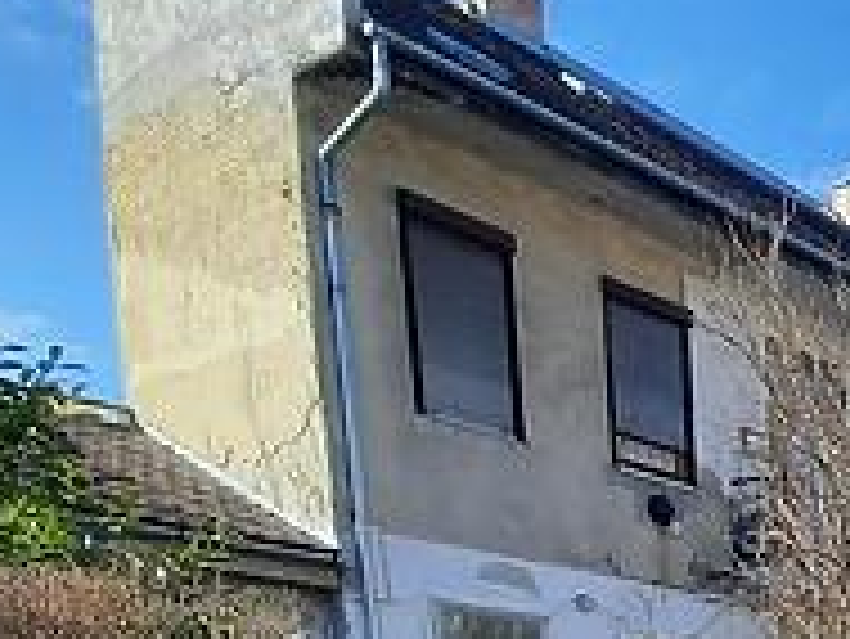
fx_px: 1081
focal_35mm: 44
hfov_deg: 28.8
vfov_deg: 23.4
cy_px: 1048
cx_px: 1253
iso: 40
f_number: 2.2
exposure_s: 1/867
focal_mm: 1.74
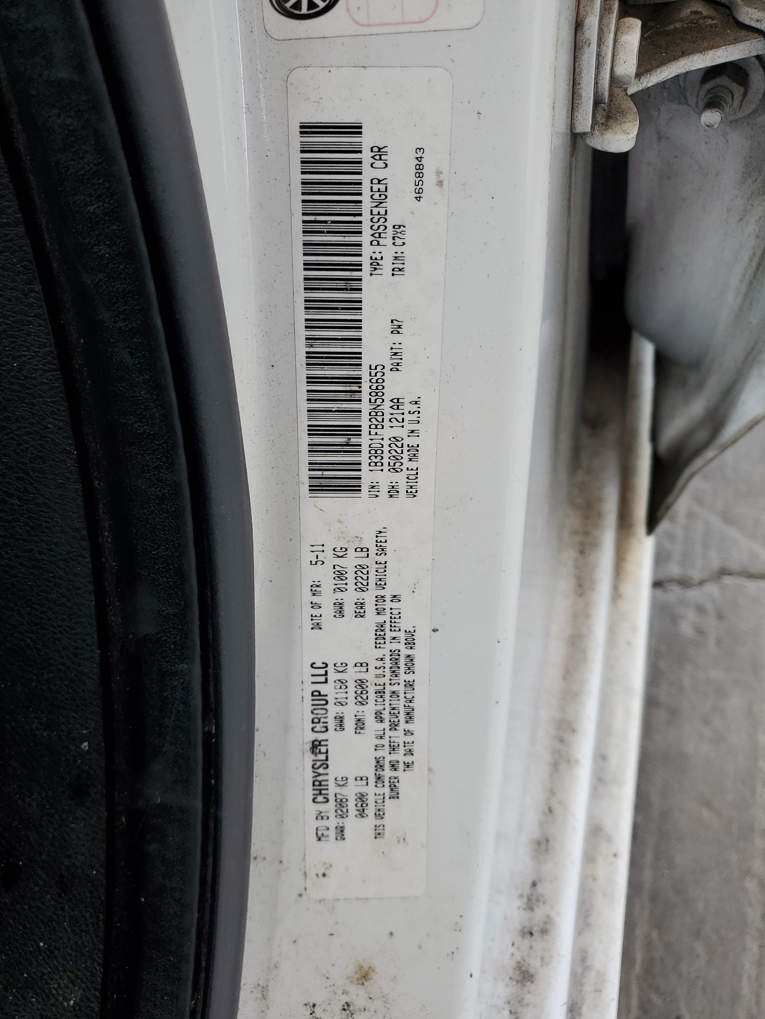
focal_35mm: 27
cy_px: 523
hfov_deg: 51.4
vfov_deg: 65.3
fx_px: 795
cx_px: 393
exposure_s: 1/185
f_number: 1.5
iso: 50
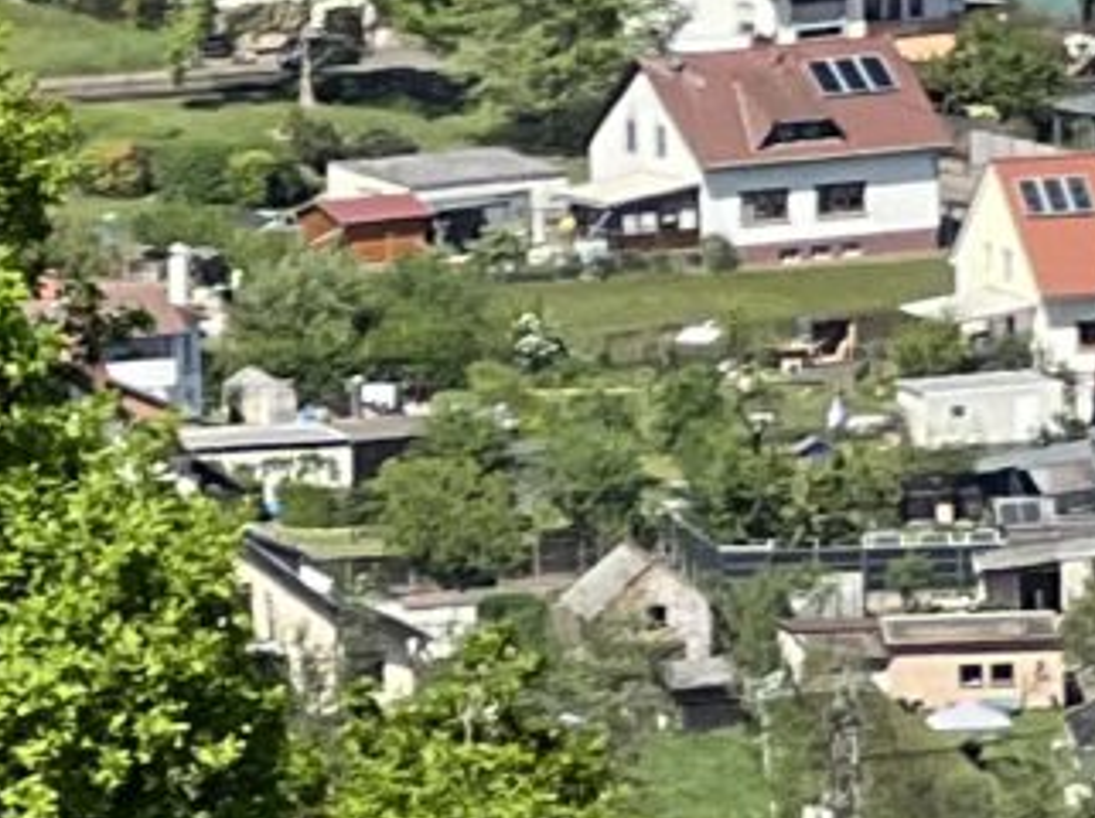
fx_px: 19432
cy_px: -99
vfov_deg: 2.4
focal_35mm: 615
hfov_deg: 3.2
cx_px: 2210
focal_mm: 9
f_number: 2.8
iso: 32
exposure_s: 1/506
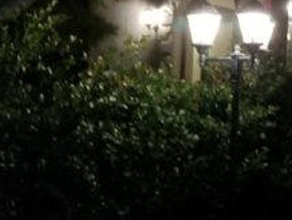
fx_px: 1030
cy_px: 25
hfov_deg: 13.0
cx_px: 658
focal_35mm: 122
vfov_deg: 12.1
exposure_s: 1/11
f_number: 1.7
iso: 250
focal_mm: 4.25
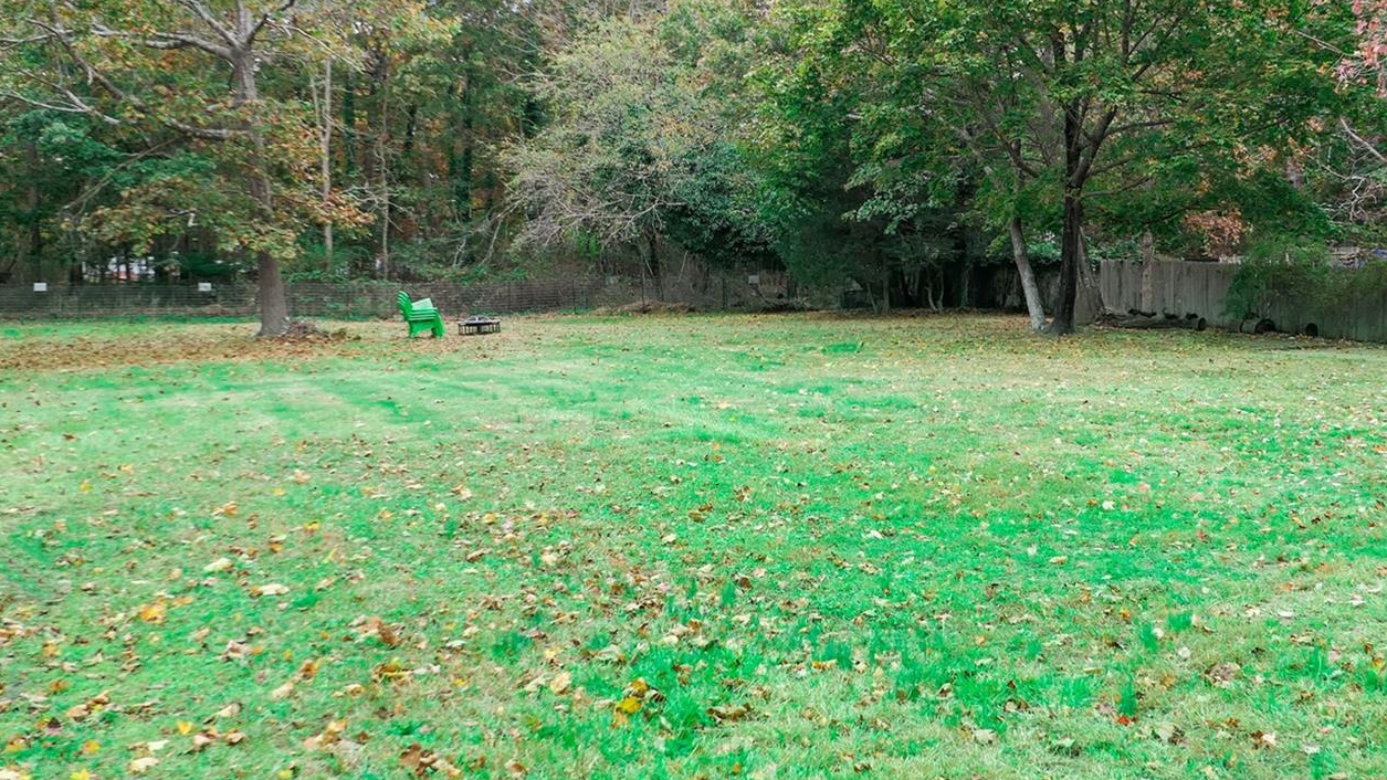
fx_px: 1508
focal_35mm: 41
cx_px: 794
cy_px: 299
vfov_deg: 28.9
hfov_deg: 49.2
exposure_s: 1/200
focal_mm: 8.8
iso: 125
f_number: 2.8
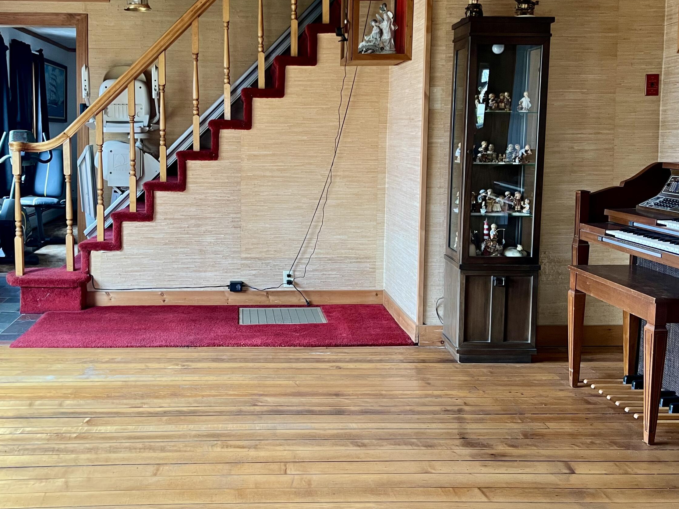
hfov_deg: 52.4
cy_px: 192
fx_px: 686
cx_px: 280
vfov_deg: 40.4
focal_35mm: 35
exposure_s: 1/60
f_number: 1.5
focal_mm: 5.7
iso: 250
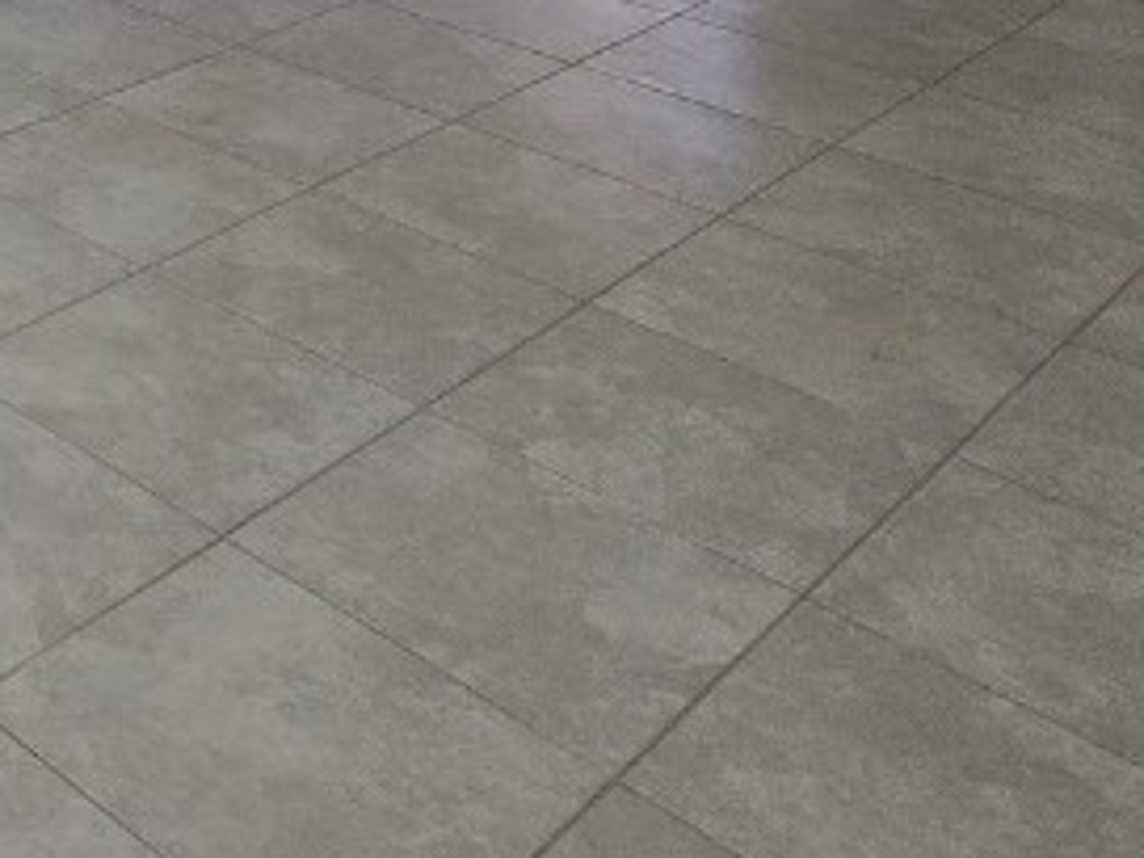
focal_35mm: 49
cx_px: -450
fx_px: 1619
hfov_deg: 29.0
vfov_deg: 23.2
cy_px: -471
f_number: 2.2
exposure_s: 1/120
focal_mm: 2.2
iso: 80
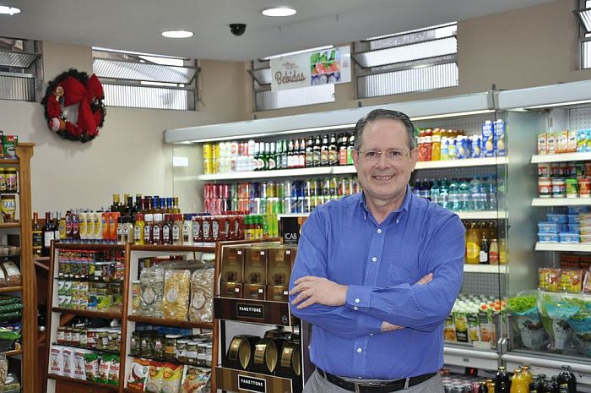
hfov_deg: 33.4
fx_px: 984
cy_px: 196
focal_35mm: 60
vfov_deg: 22.6
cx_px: 296
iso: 800
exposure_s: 1/60
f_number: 4.5
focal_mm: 40
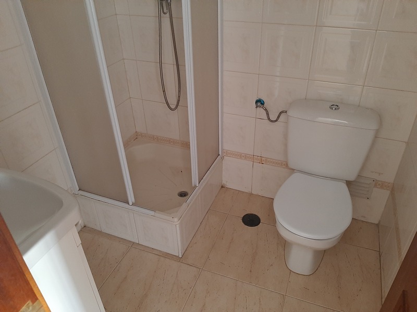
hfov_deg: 65.3
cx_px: 208
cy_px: 156
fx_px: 325
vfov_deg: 51.4
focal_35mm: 27
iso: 320
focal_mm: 3.93
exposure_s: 1/25
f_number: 1.7
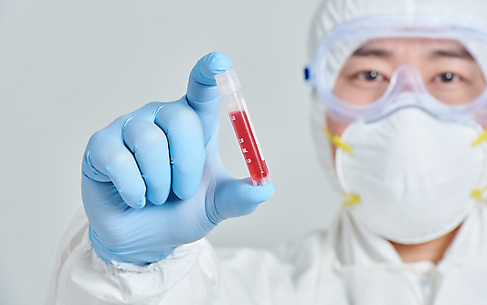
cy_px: 139
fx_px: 3039
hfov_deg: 9.2
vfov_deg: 5.7
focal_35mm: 229
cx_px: 271
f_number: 14
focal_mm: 200
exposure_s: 1/125
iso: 100
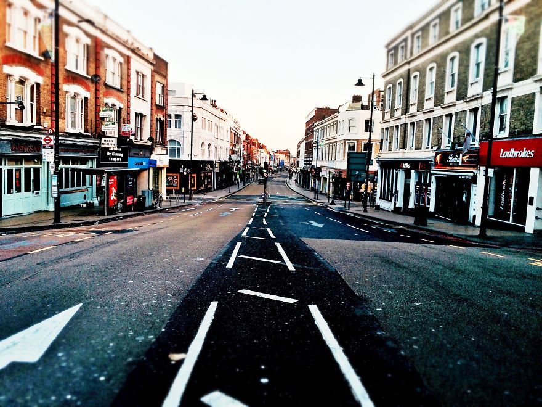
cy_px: 204
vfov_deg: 48.2
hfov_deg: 61.7
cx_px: 271
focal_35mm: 29
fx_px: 454
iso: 32
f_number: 2.2
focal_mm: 4.15
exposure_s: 1/124
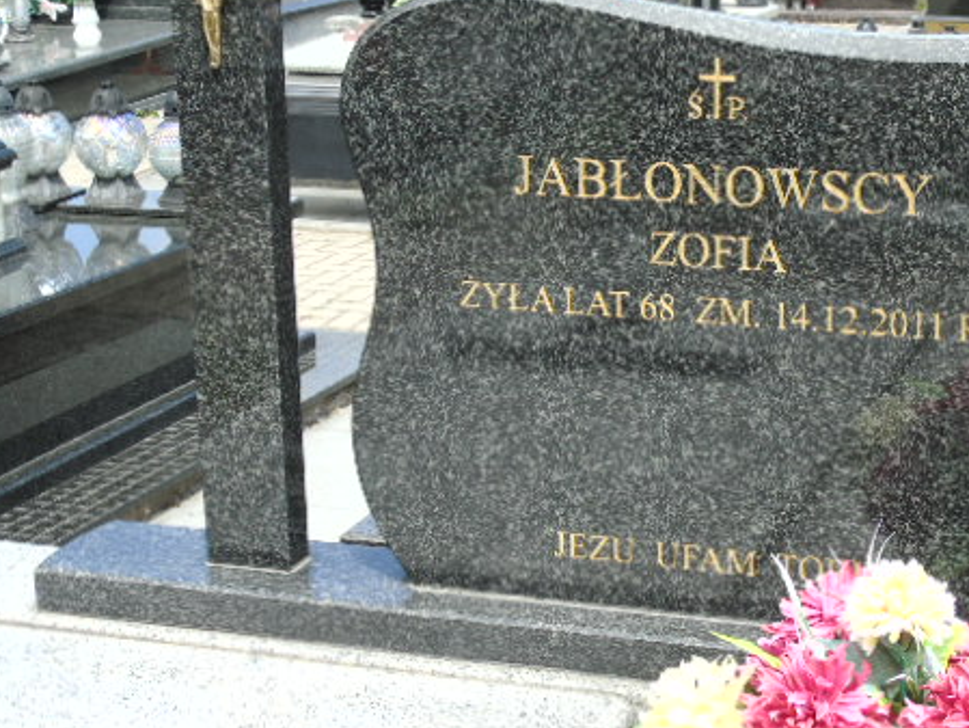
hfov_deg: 25.1
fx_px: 2156
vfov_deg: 19.1
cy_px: 404
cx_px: 678
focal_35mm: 77
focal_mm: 9.6
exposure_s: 1/400
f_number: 4.3
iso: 80
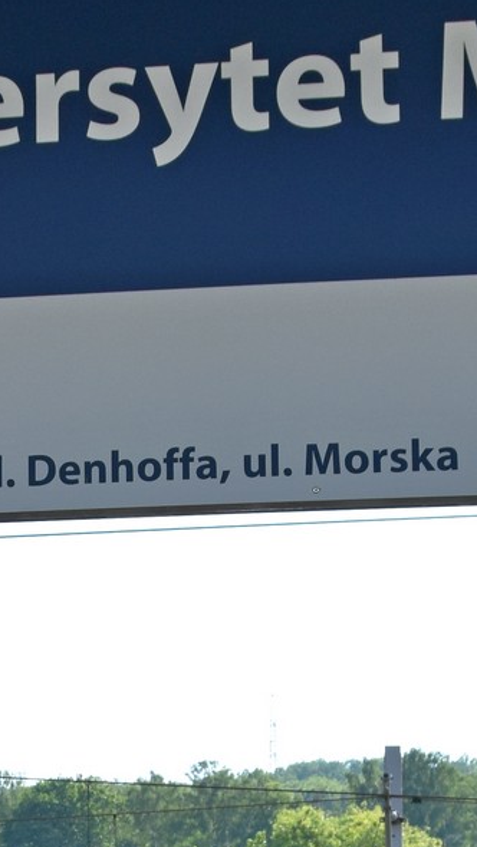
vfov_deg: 18.8
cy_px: 951
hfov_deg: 11.0
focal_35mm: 109
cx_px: 40
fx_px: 2450
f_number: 8
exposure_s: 1/500
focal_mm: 20
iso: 450
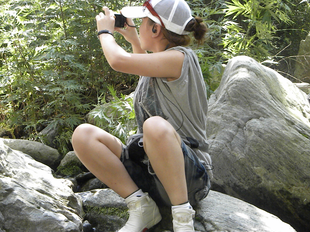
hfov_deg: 15.3
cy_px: 116
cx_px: 155
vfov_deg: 11.5
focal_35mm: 129
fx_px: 1155
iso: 640
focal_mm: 23
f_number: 6.3
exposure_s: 1/245
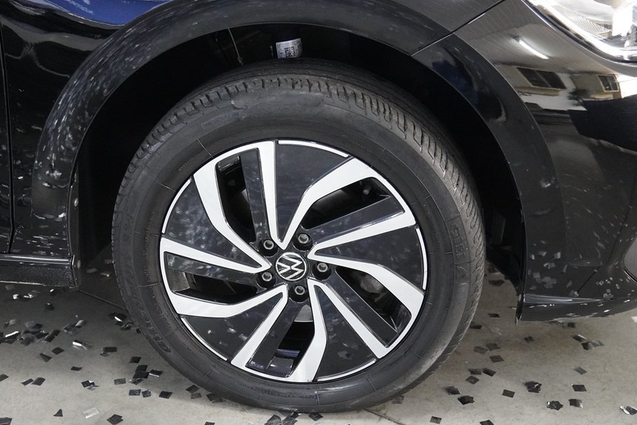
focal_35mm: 52
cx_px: 292
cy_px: 221
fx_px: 912
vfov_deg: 26.2
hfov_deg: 38.5
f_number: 2.8
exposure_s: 1/160
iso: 6400
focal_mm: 31
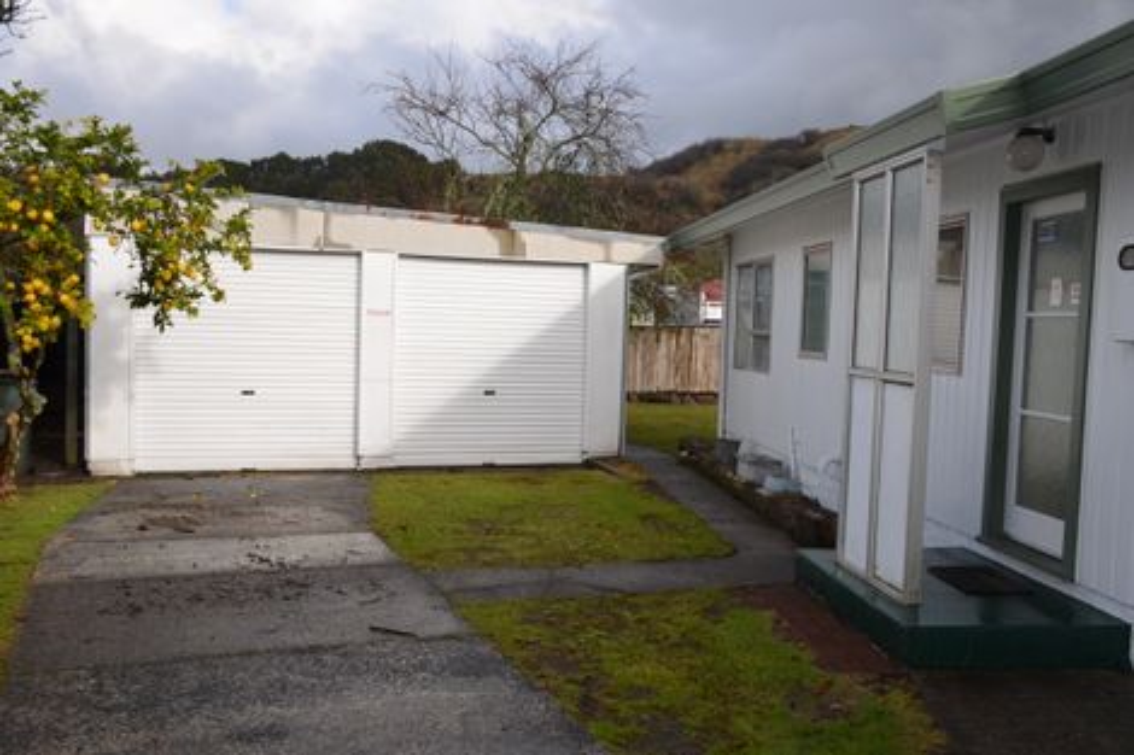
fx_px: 1039
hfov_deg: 57.2
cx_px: 567
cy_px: 378
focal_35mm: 33
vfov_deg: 39.9
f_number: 8
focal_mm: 22
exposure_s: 1/200
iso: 100
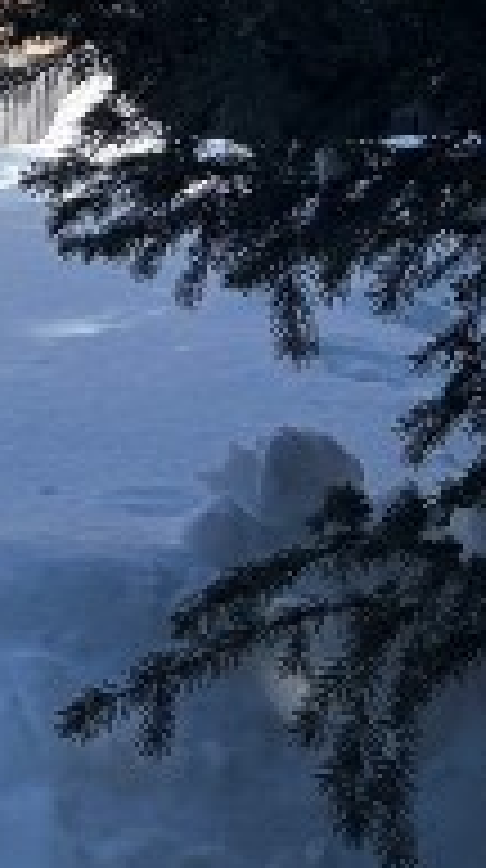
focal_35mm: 113
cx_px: -562
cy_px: -657
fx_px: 2599
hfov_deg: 9.8
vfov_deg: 16.2
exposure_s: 1/1721
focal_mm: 5.96
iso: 50
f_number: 1.6
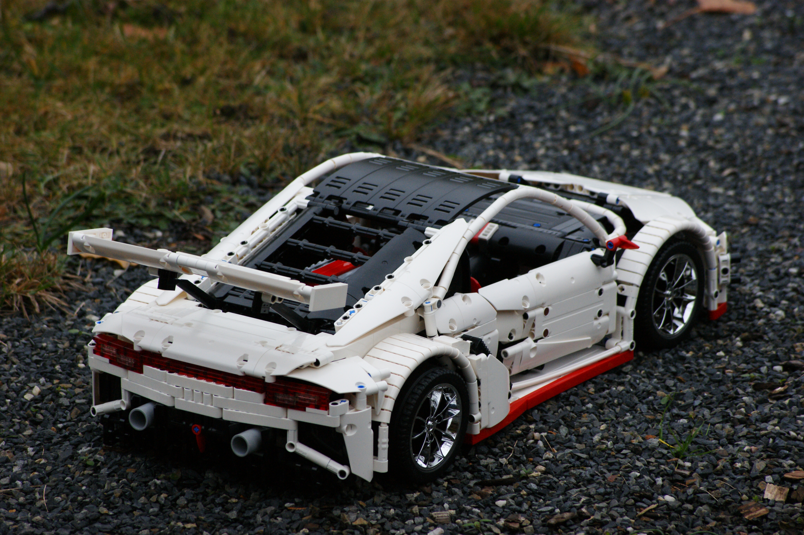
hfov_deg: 8.6
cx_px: 402
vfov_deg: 5.7
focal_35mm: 240
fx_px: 5357
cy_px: 268
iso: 400
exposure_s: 1/400
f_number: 7.1
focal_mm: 160
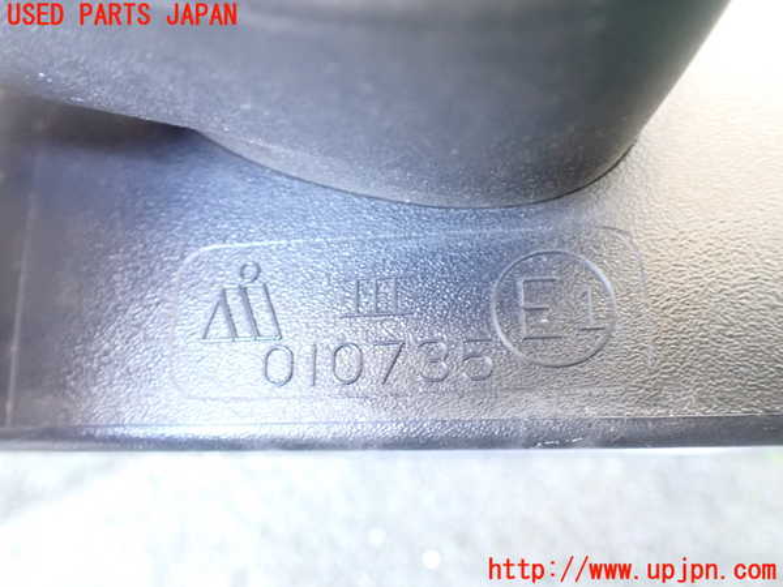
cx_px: 392
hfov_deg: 60.0
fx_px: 679
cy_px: 294
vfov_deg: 46.8
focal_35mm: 30
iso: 1600
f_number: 2.3
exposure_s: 1/15
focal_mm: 5.4
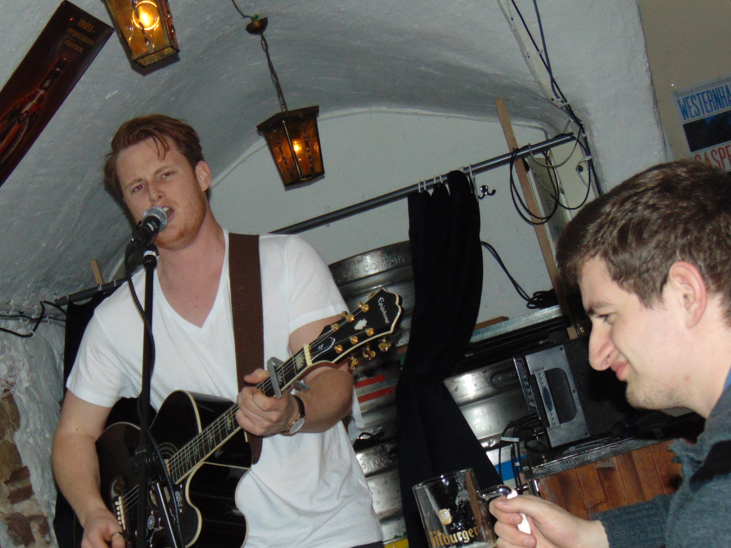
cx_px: 279
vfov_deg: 18.4
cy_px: 357
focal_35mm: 80
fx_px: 1689
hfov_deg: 24.4
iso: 400
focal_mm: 9
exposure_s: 1/60
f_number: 3.5
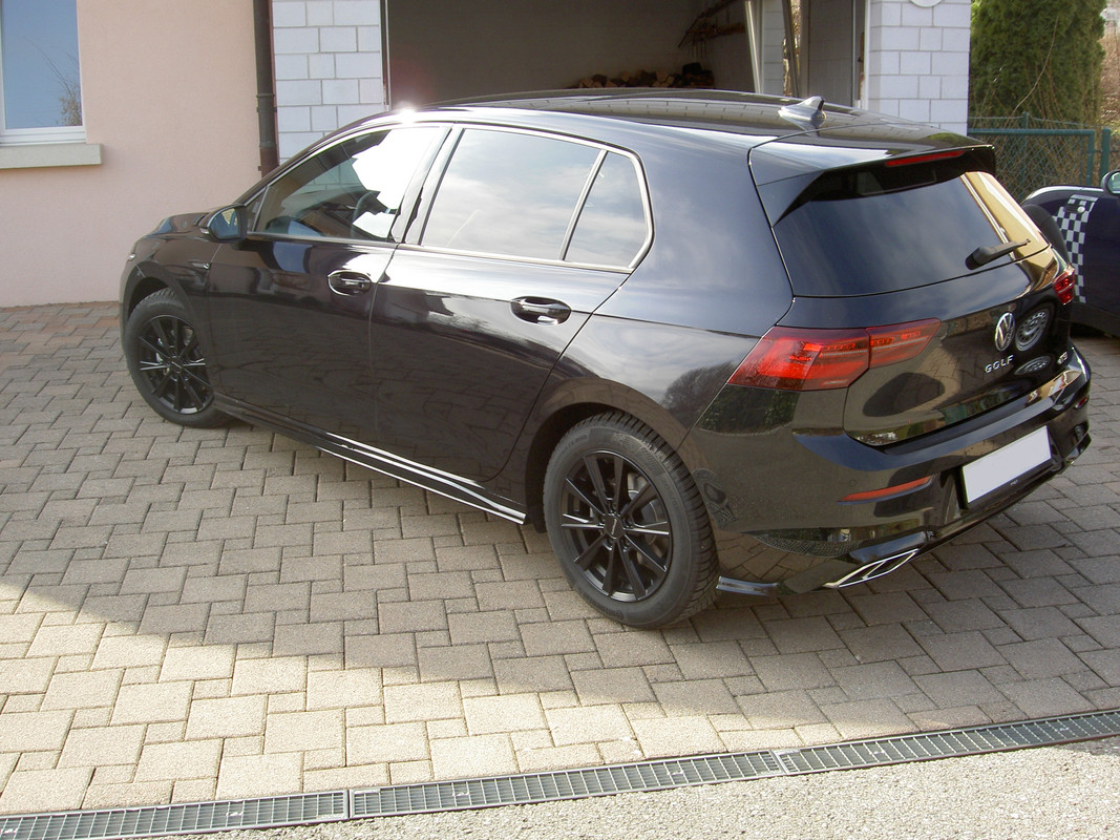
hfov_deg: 47.9
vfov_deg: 36.8
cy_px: 420
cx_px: 560
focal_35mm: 39
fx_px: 1262
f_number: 4.7
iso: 50
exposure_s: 1/100
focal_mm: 8
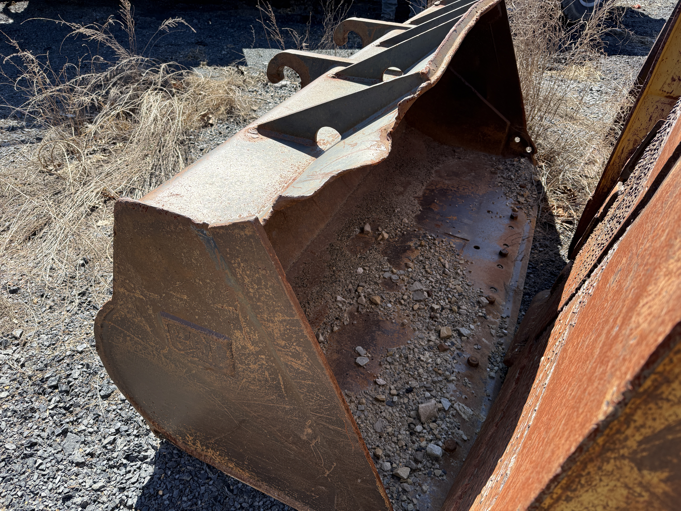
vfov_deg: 56.8
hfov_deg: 71.6
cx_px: 340
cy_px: 256
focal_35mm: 24
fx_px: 472
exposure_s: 1/1464
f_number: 1.78
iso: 100
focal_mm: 6.76
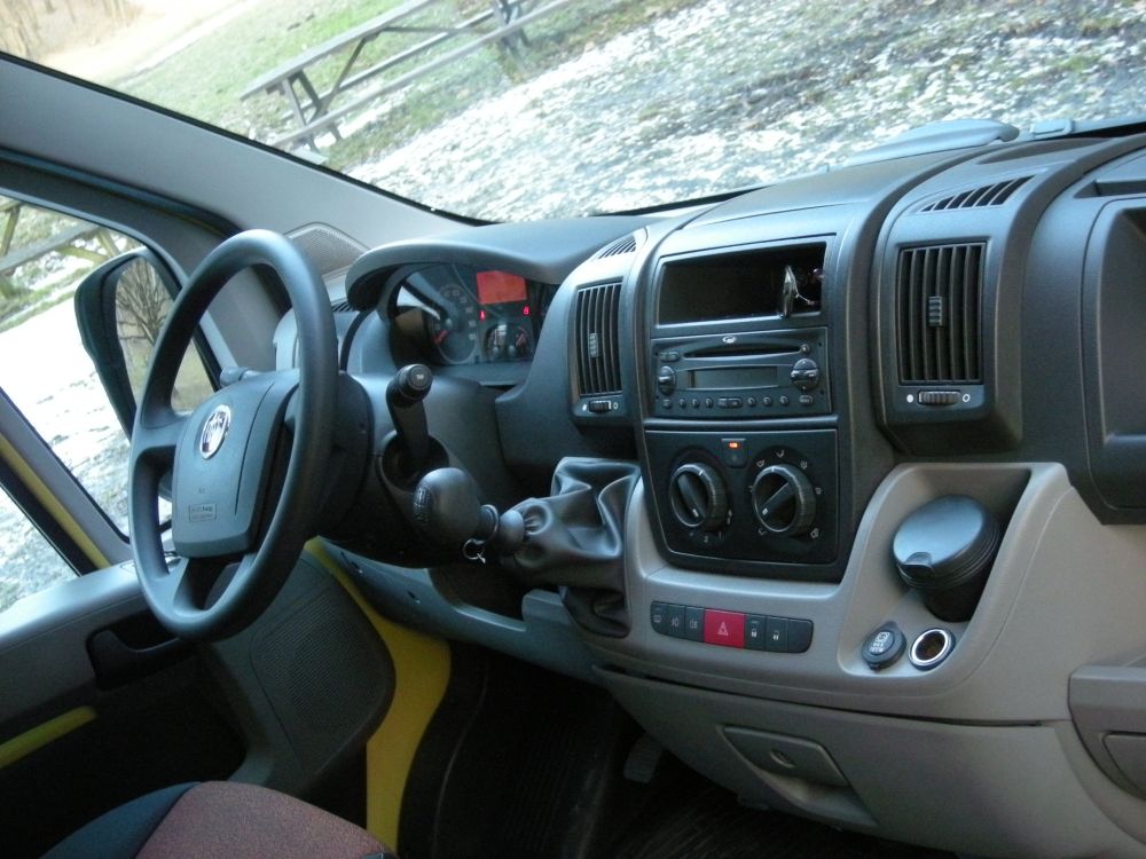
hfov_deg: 38.9
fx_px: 1622
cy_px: 430
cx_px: 573
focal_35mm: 49
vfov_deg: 29.7
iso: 400
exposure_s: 1/33
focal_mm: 7.9
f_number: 3.2
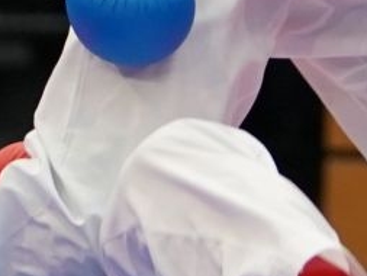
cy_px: -4
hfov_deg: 1.7
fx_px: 12485
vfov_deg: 1.3
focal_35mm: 1177
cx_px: 144
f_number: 2.8
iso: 1250
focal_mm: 115
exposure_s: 1/800
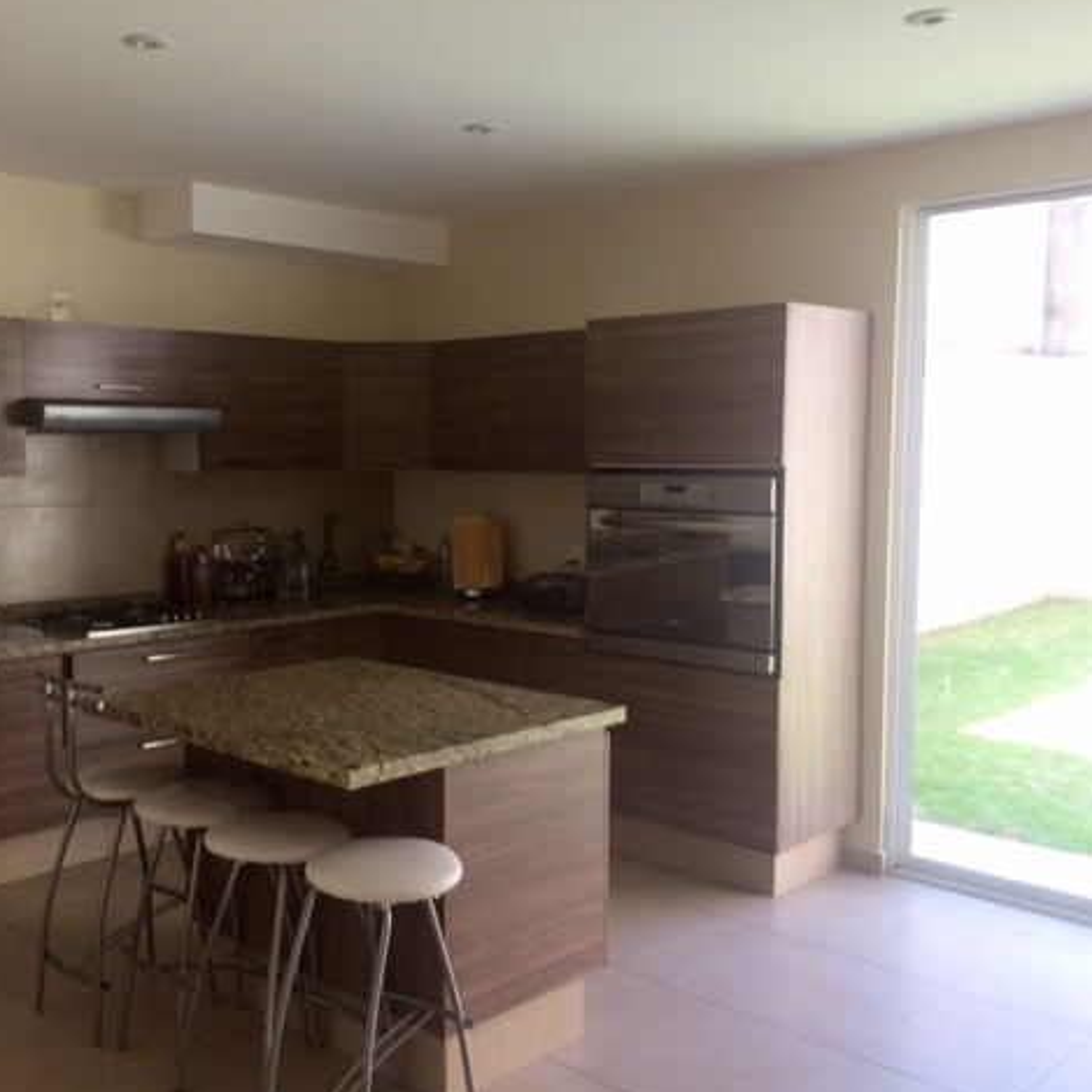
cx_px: 398
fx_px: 1249
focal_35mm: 35
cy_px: 545
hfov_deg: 46.7
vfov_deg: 47.2
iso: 32
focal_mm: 4.15
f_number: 2.2
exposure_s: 1/60
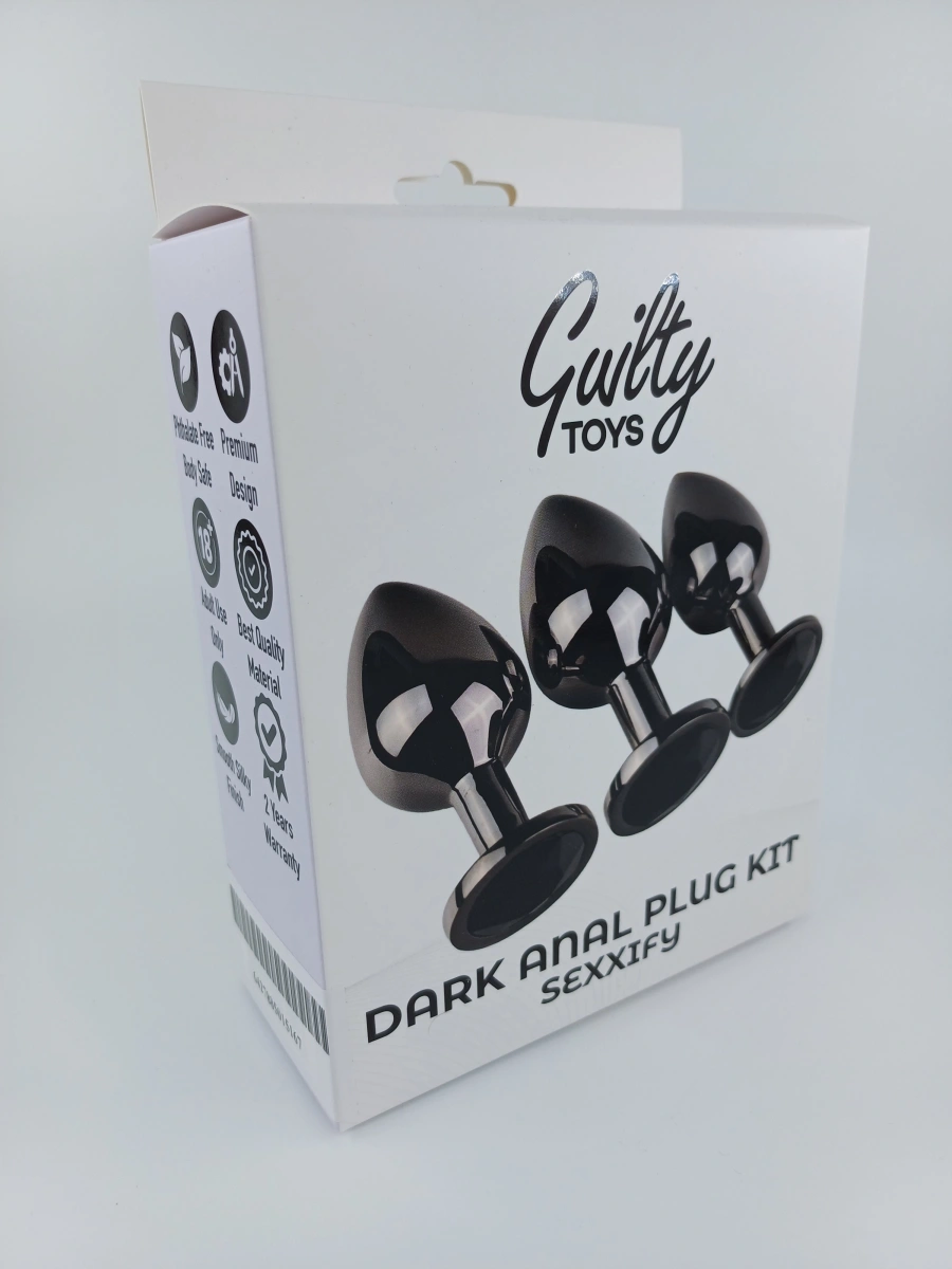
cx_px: 476
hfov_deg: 54.9
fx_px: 917
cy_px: 634
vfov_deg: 69.4
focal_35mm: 25
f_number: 1.8
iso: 50
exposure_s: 1/494
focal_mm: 4.65
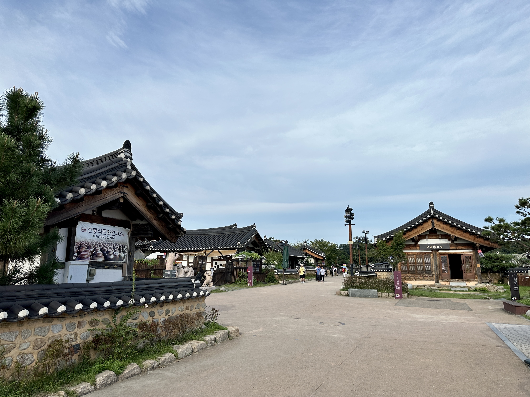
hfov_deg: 71.6
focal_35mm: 24
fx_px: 367
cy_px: 198
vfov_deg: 56.8
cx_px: 265
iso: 80
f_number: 1.78
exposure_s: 1/5263
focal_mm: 6.86
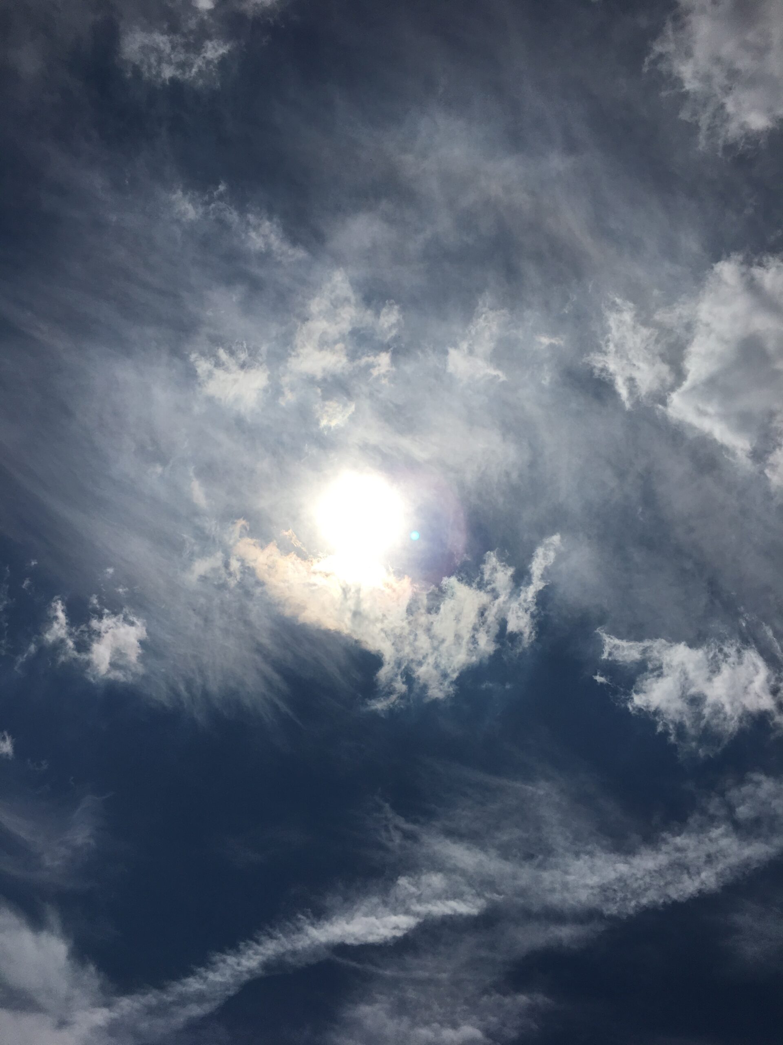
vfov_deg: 61.7
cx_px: 392
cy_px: 522
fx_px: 875
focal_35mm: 29
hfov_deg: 48.2
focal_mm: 4.15
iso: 25
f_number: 2.2
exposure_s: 1/15385
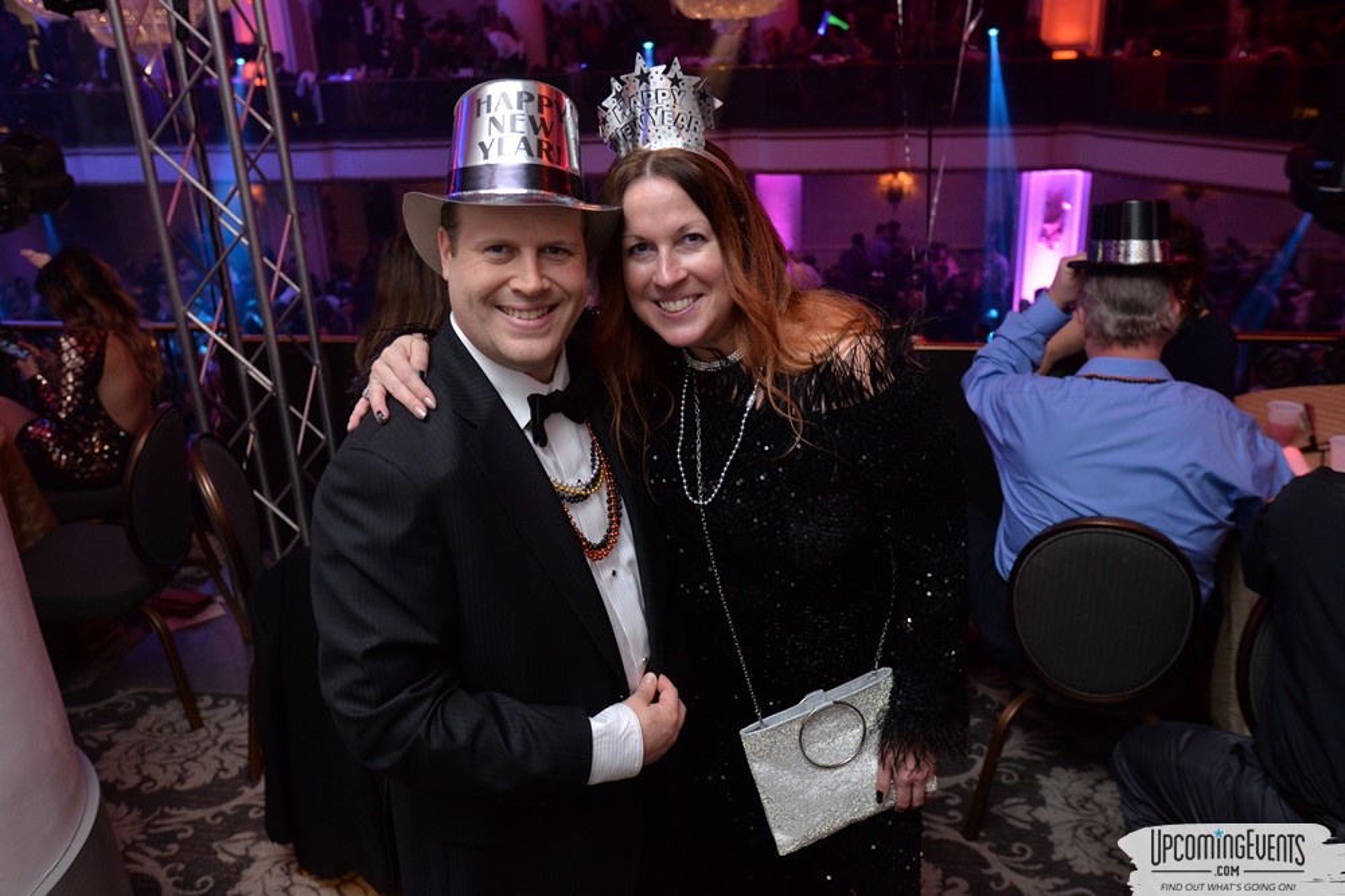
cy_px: 448
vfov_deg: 41.1
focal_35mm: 32
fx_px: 1196
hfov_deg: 58.7
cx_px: 672
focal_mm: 32
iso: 2000
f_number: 4.5
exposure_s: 1/50
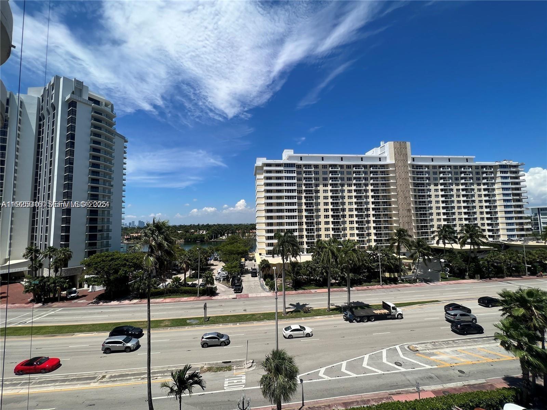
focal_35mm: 13
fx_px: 205
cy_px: 205
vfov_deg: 89.9
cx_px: 274
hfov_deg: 106.2
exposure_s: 1/2273
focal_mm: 1.57
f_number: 1.8
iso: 32
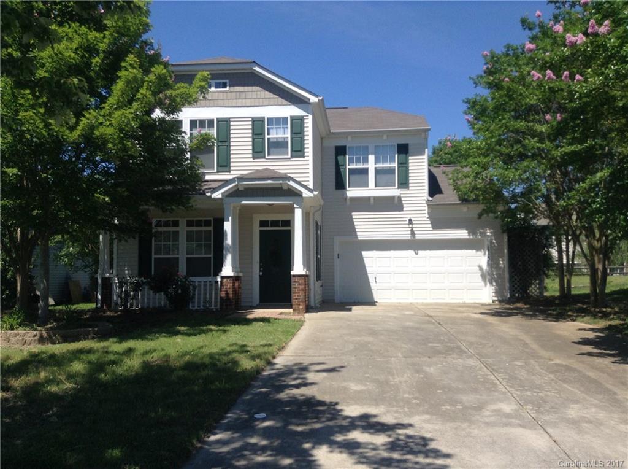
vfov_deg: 42.8
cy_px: 234
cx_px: 314
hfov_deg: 55.4
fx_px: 598
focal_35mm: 33
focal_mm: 3.3
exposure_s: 1/1016
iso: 25
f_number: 2.4
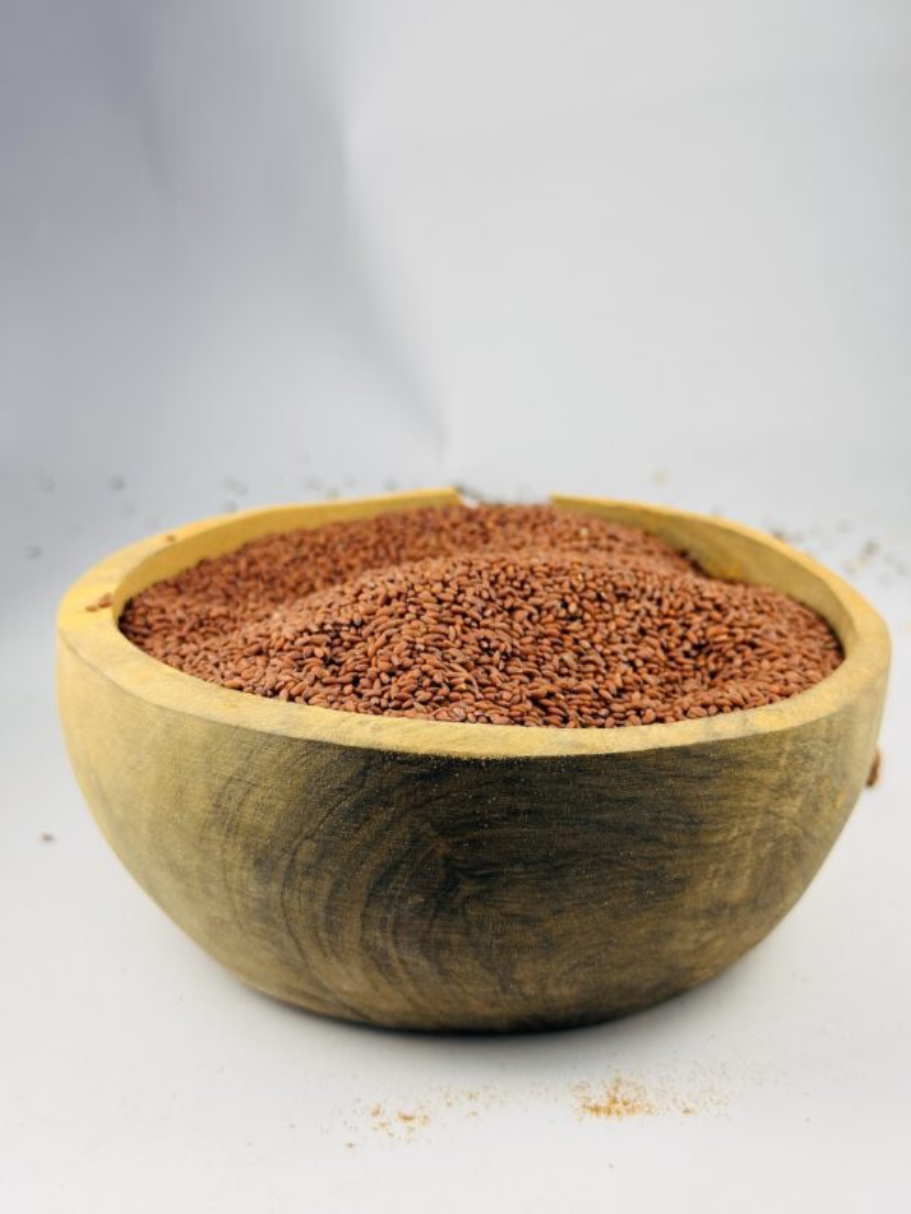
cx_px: 456
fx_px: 1684
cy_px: 607
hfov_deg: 30.3
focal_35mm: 48
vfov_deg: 39.7
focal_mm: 6.86
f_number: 1.78
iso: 50
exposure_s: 1/203
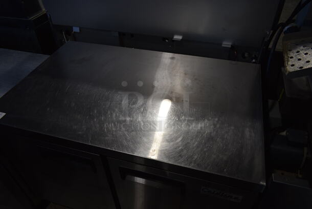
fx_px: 234
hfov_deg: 67.3
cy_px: 104
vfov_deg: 48.0
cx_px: 156
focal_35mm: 27
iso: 100
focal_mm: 18
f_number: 4.5
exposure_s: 1/80
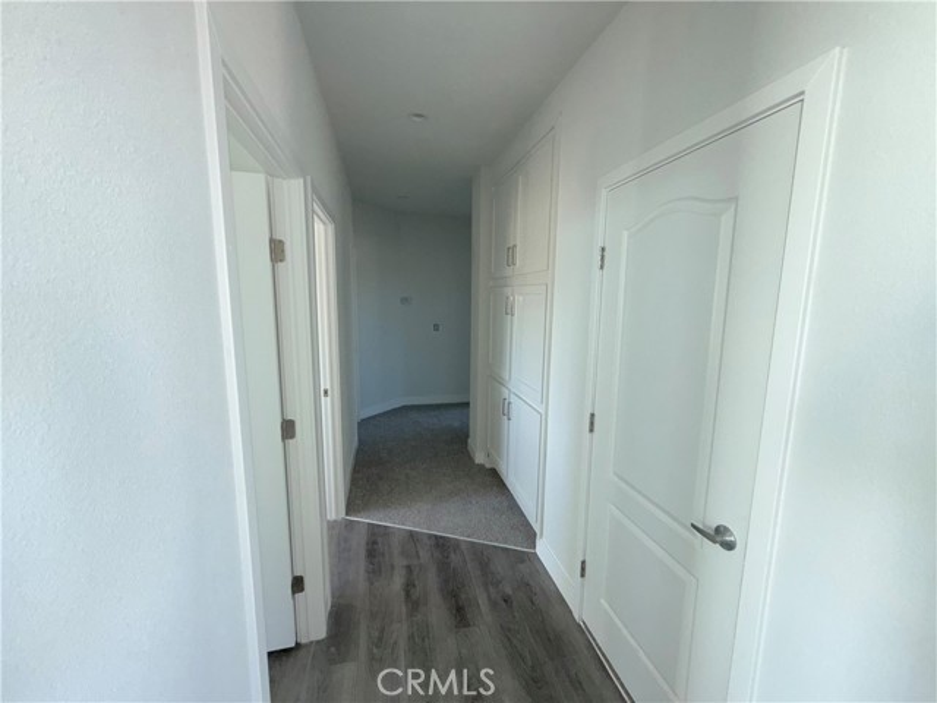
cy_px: 352
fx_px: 379
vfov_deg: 85.7
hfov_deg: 102.1
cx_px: 468
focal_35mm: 14
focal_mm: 2.22
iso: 400
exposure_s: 1/121
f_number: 2.2
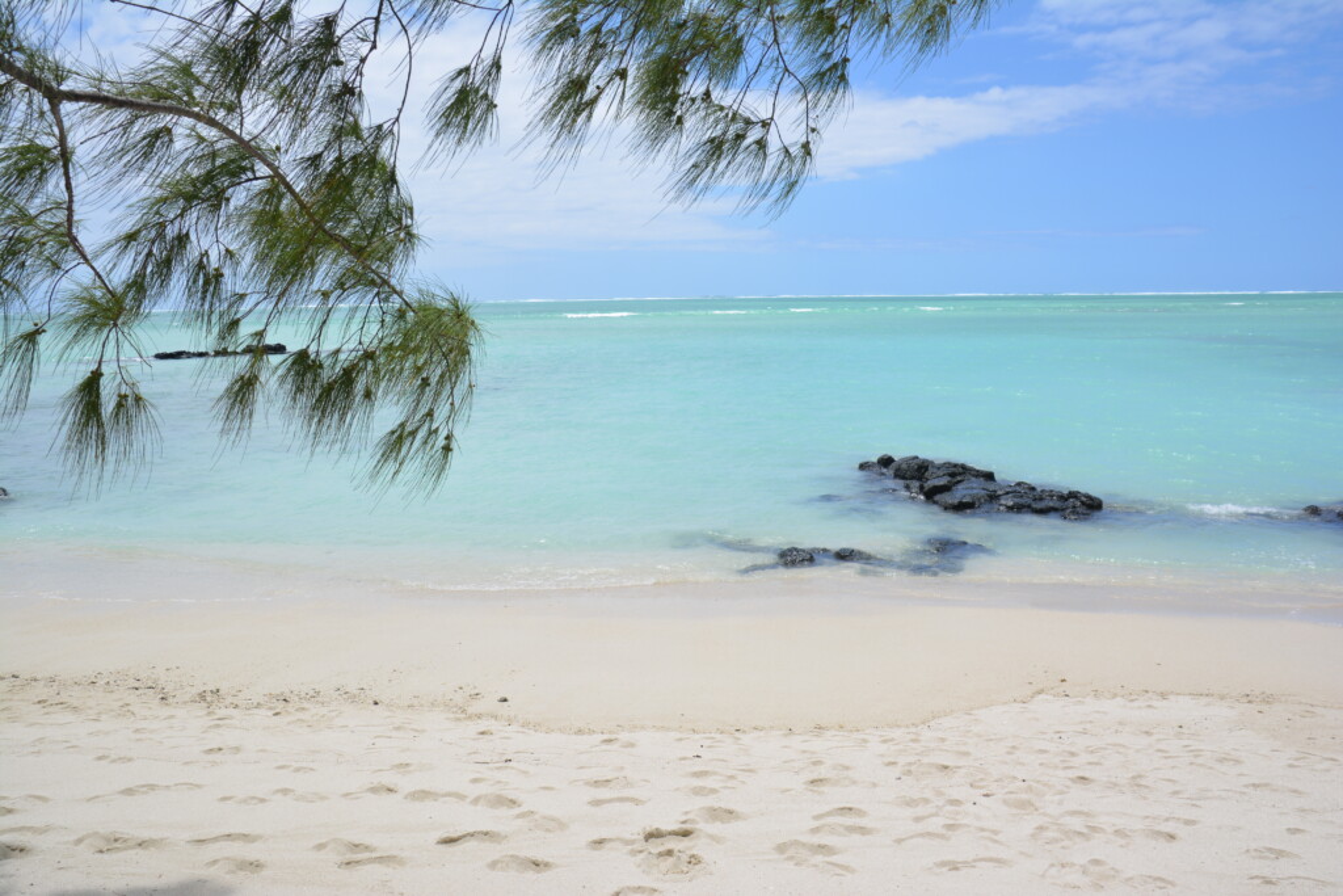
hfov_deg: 67.4
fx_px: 1007
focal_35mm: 27
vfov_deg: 47.9
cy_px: 448
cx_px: 672
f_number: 9
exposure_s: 1/320
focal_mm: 18
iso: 100
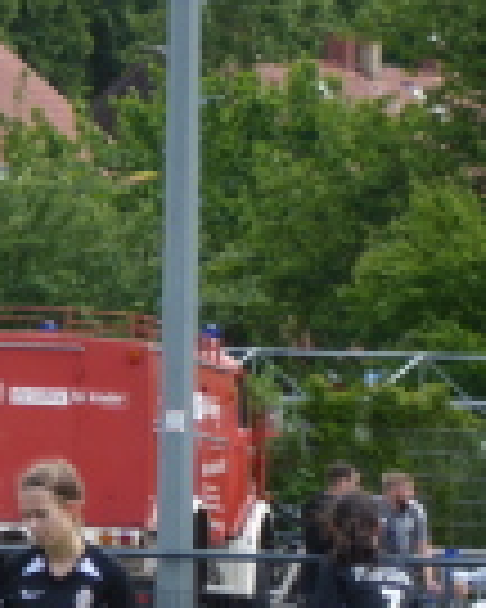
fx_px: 10860
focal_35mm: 604
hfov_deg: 2.6
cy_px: 536
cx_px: -405
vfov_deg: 3.2
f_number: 5.6
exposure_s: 1/125
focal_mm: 33.2
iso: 80
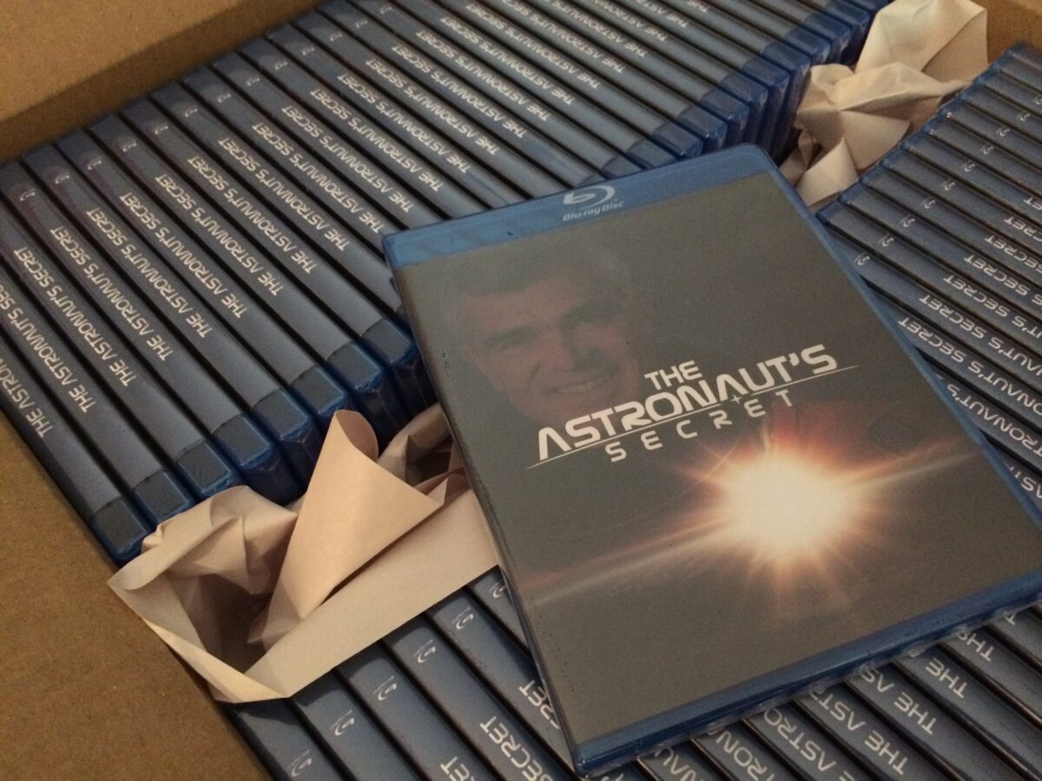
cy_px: 390
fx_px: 903
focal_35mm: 30
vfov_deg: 46.8
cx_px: 521
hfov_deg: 60.0
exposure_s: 1/15
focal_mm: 4.12
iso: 500
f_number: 2.2
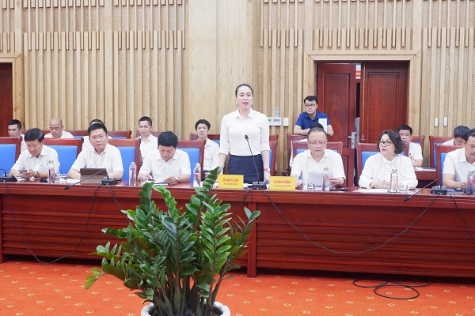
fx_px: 633
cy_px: 158
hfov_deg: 41.1
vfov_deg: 28.1
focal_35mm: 48
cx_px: 238
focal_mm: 32.3
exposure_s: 1/50
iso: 2000
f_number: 4.9
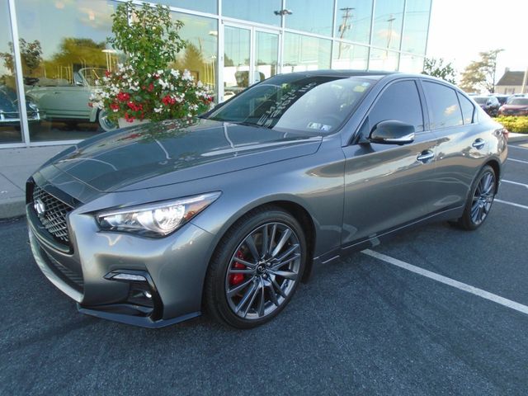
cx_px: 264
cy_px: 198
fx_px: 397
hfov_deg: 67.3
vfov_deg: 53.1
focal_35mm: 26
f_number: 3.2
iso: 100
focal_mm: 4.6
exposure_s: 1/125
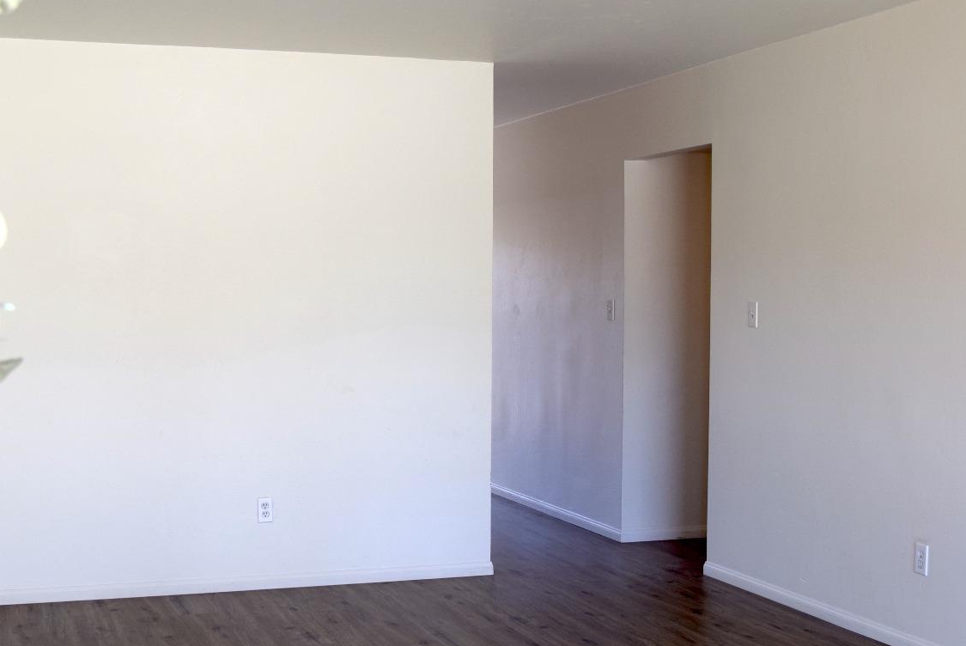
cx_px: 423
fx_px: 1396
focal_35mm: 52
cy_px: 369
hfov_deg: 38.1
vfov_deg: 26.0
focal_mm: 26
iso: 400
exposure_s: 1/125
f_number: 5.6
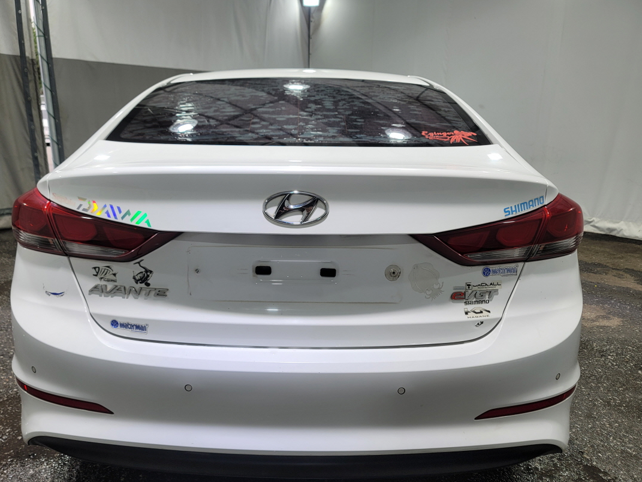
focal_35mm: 28
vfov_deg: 49.7
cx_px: 292
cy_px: 262
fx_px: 519
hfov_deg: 63.3
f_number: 1.8
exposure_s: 1/120
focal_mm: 7
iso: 25
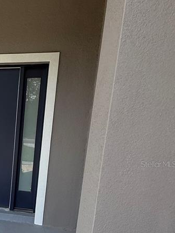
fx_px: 256
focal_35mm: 38
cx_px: -59
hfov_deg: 29.5
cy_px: 164
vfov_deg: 47.7
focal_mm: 2.22
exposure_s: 1/1050
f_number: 2.2
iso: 50
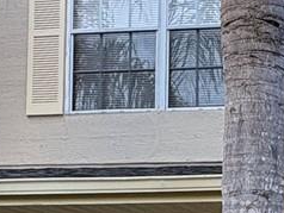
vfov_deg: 14.7
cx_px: 364
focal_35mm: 94
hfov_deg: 19.3
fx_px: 772
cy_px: 314
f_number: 2.2
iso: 50
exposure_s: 1/99
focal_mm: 2.22
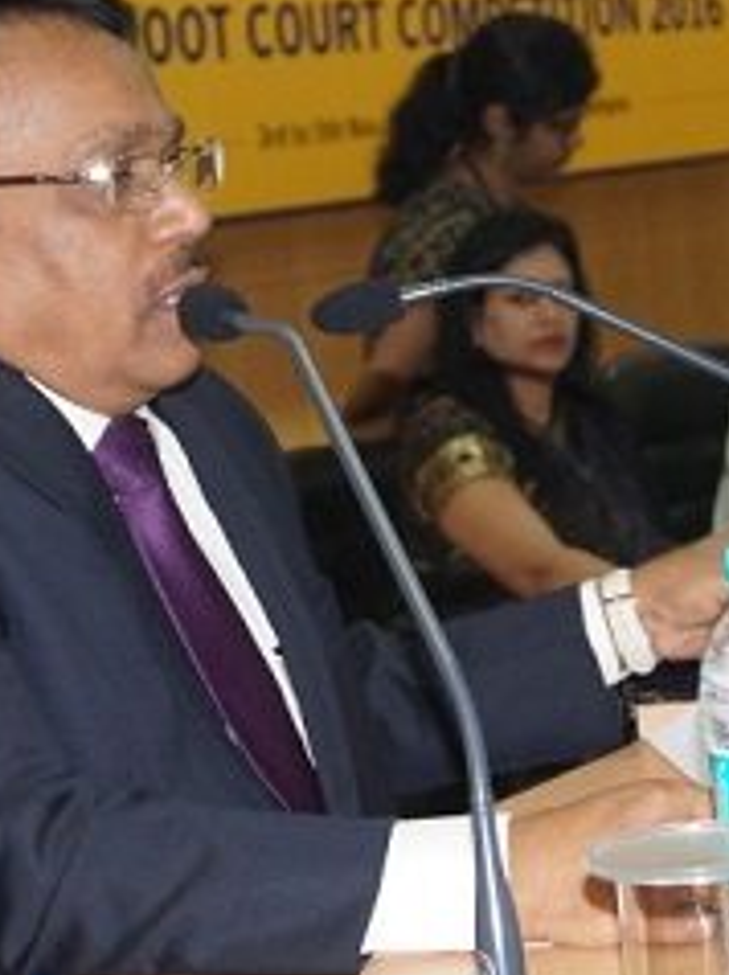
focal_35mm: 113
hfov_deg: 13.1
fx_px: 3179
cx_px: 317
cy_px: 311
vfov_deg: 17.4
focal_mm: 26
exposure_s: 1/60
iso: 800
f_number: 4.5
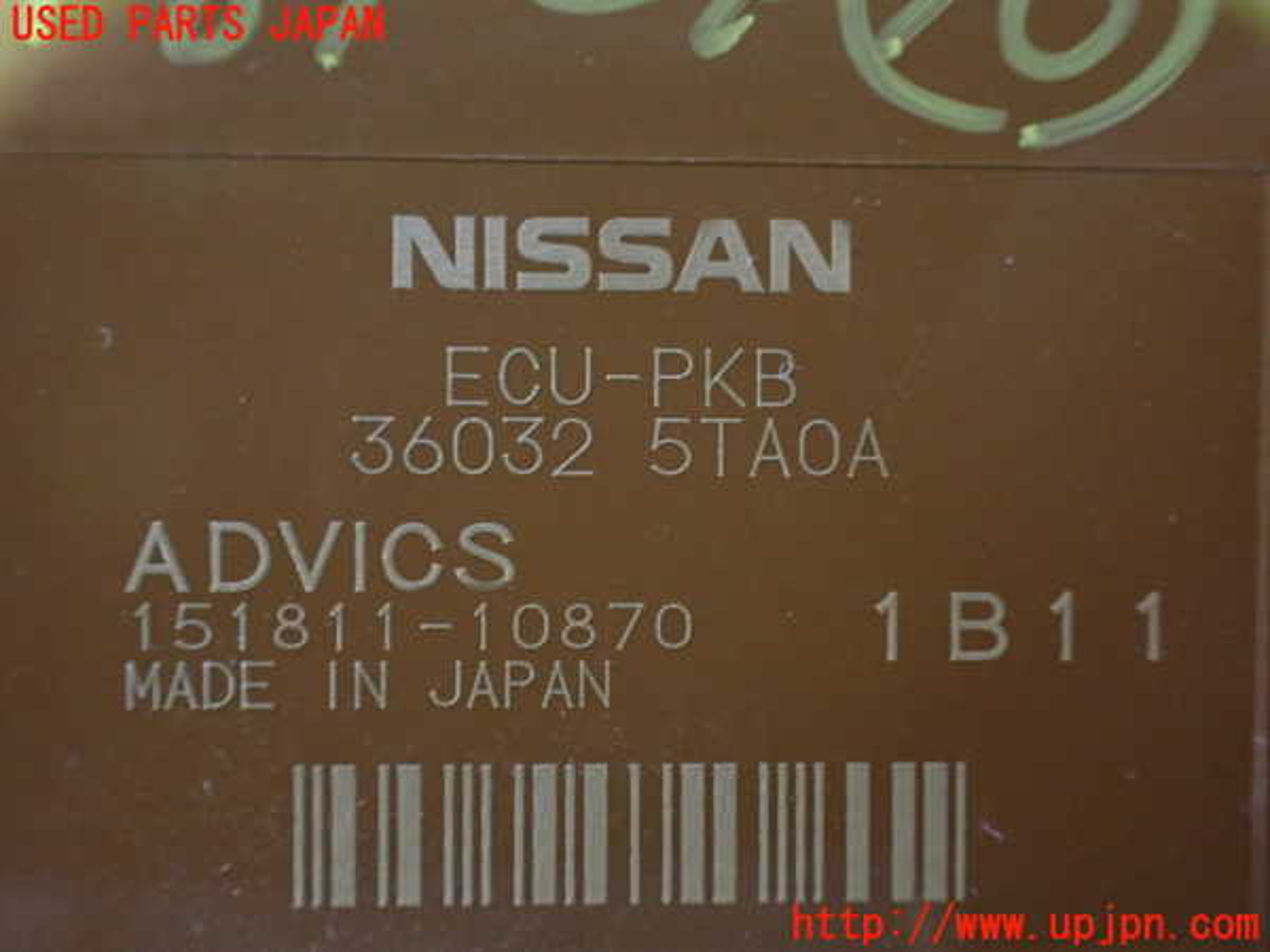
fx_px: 1101
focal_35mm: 30
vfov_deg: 46.8
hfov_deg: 60.0
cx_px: 635
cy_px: 476
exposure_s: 1/30
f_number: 2.3
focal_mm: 5.4
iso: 1000
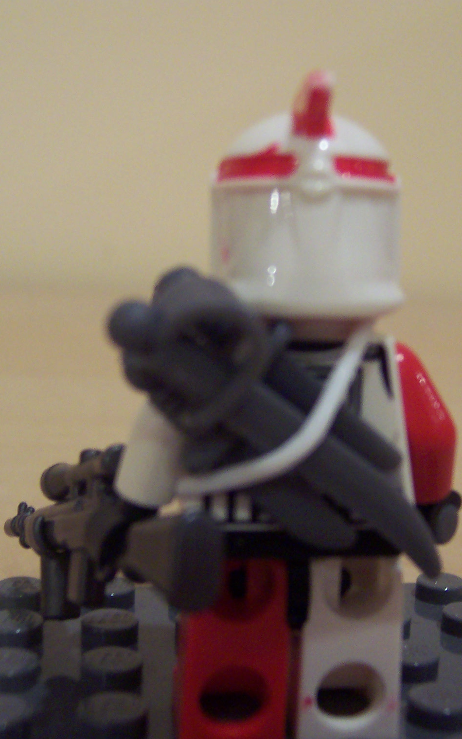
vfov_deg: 39.6
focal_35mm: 51
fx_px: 1027
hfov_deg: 25.3
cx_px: 285
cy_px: 370
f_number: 2.8
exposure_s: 1/10
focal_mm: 5.6
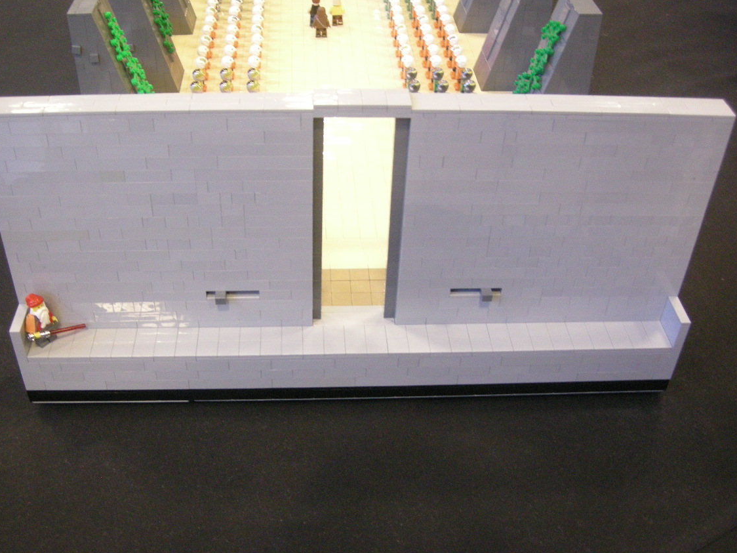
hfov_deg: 45.8
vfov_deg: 35.1
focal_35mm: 41
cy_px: 303
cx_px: 359
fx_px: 873
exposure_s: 1/11
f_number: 2.7
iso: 400
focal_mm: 7.5
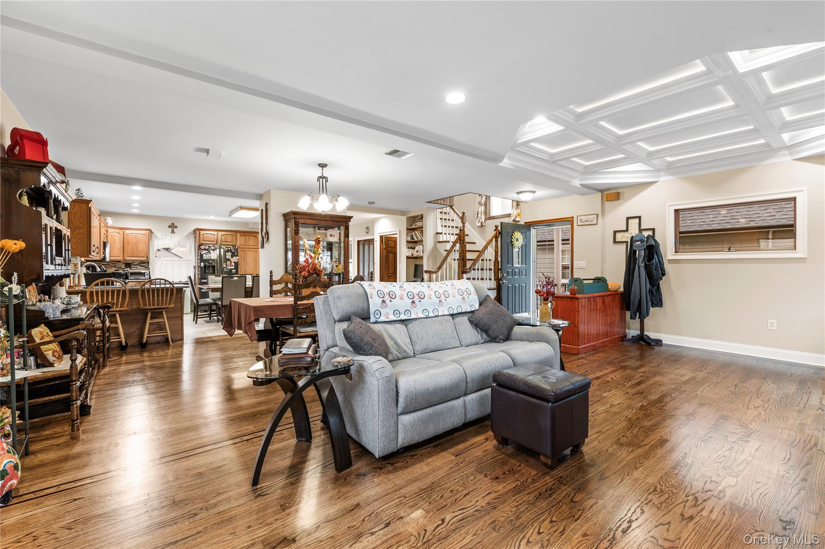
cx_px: 412
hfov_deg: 100.4
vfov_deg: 77.2
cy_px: 274
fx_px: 343
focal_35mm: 15
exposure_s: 1/4
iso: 500
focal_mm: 15
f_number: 8
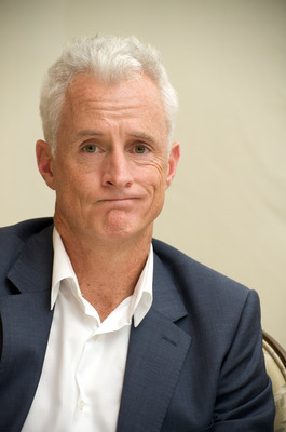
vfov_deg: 16.4
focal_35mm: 125
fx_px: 1496
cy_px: 216
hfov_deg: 10.9
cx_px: 143
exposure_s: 1/60
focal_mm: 125
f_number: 5.6
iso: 500
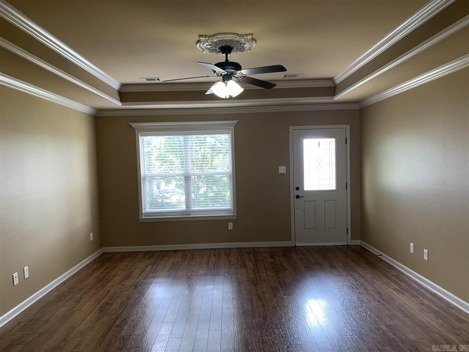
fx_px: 352
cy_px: 176
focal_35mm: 26
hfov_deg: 67.3
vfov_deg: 53.1
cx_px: 234
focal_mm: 4.25
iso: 160
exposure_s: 1/60
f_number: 1.8
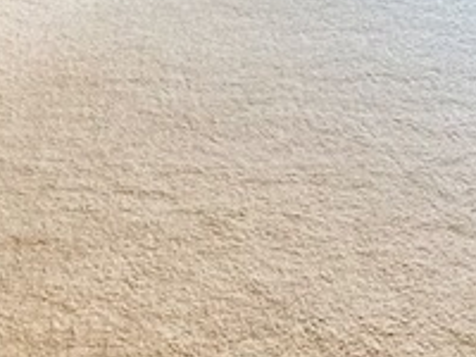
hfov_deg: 19.4
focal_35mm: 101
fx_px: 1389
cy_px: -314
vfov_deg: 13.0
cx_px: 195
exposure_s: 1/120
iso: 160
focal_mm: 2.22
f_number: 2.2
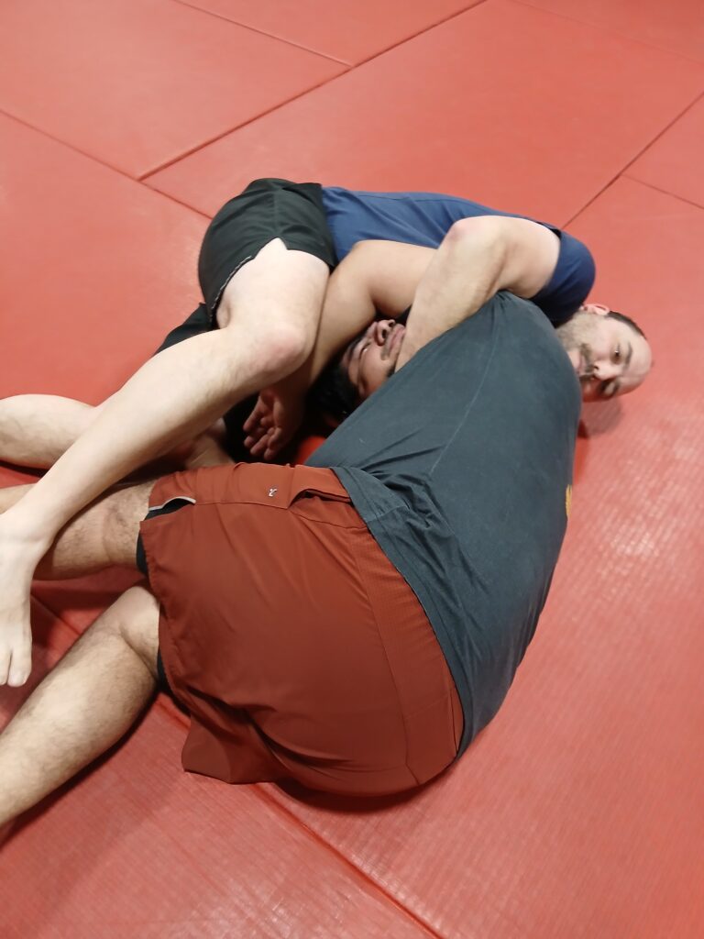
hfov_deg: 53.1
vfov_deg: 67.3
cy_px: 470
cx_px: 352
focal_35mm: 26
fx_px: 705
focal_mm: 3.98
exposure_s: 1/30
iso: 250
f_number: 1.8
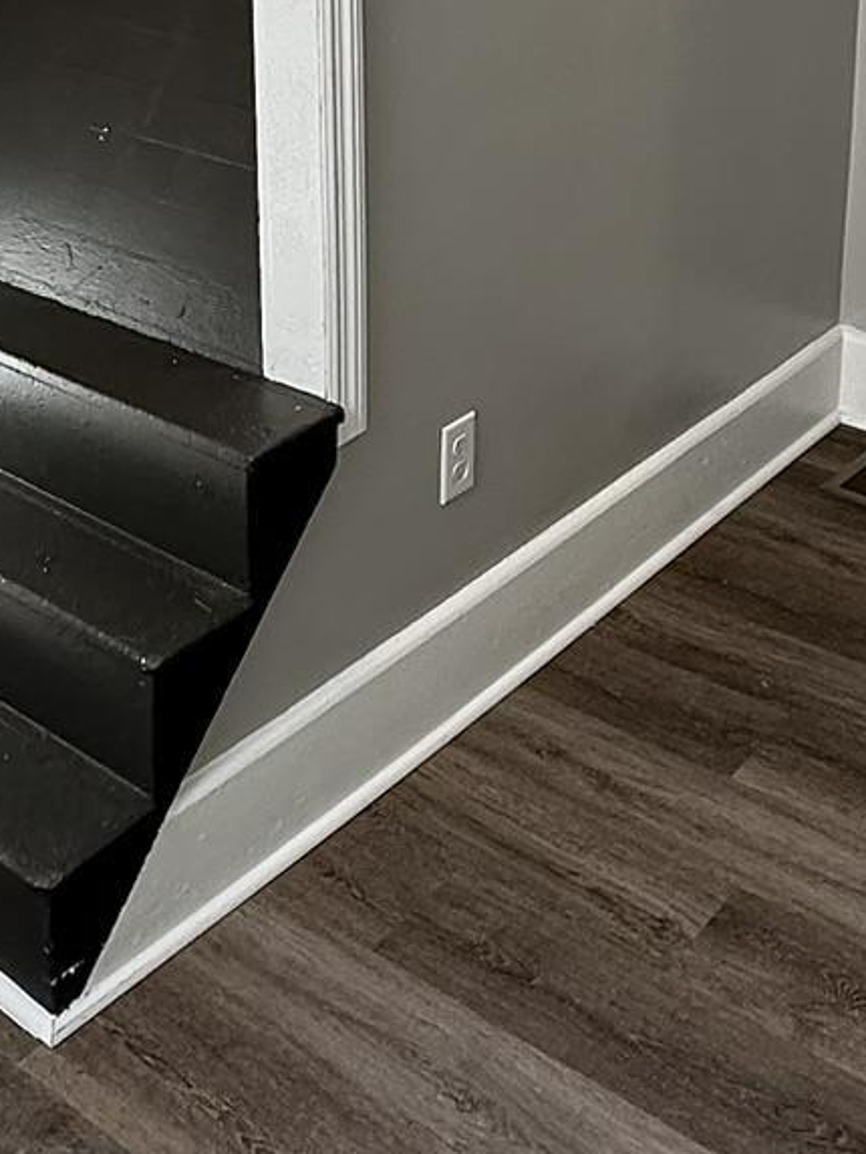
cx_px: 485
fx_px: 1667
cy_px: 58
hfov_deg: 29.1
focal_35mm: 50
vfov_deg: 35.3
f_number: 2.2
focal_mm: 2.22
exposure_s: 1/99
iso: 200
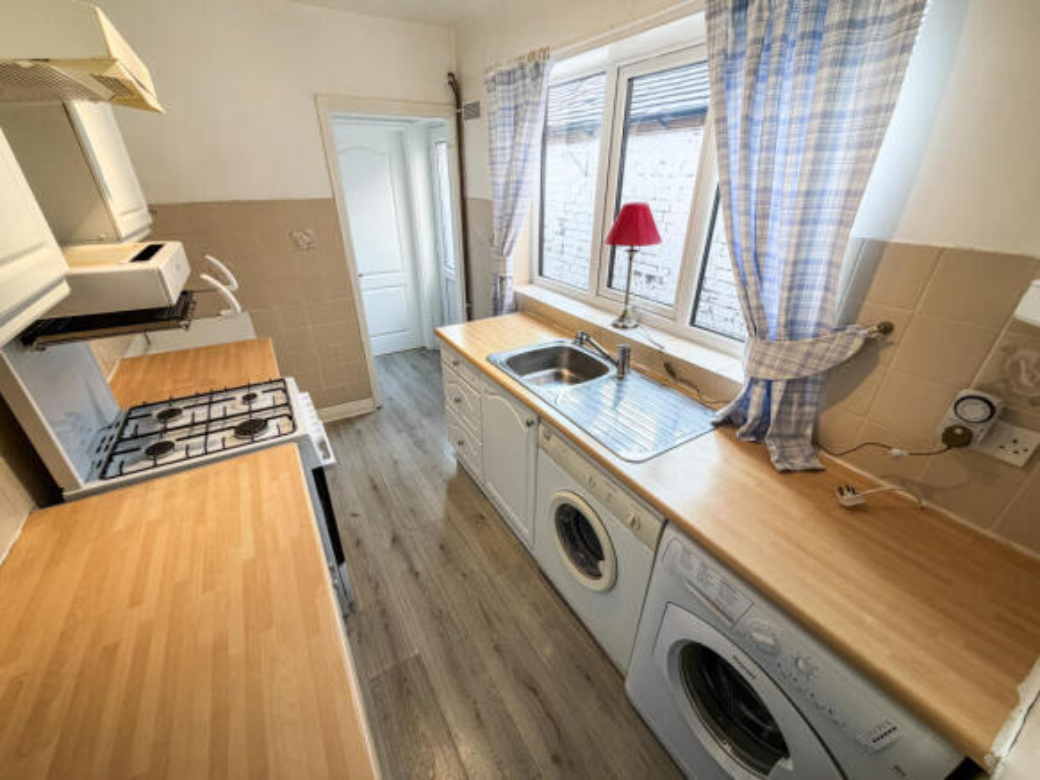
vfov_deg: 85.7
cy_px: 390
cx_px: 520
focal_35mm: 14
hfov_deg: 102.1
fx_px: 421
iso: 100
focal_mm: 2.22
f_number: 2.2
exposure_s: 1/100
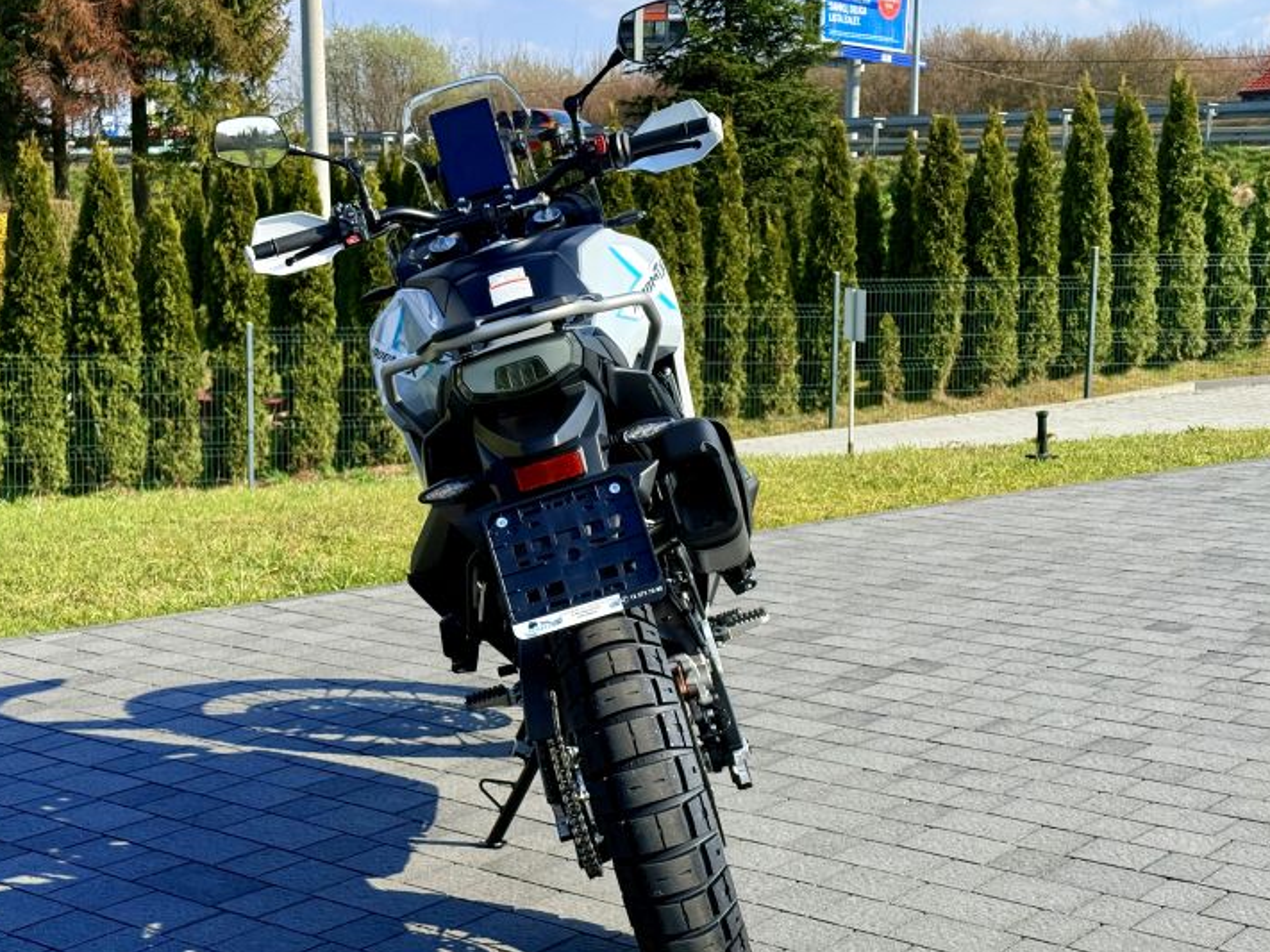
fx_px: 1981
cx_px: 575
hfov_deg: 35.5
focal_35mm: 54
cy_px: 516
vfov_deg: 27.0
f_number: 1.78
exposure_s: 1/4329
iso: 80
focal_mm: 6.76
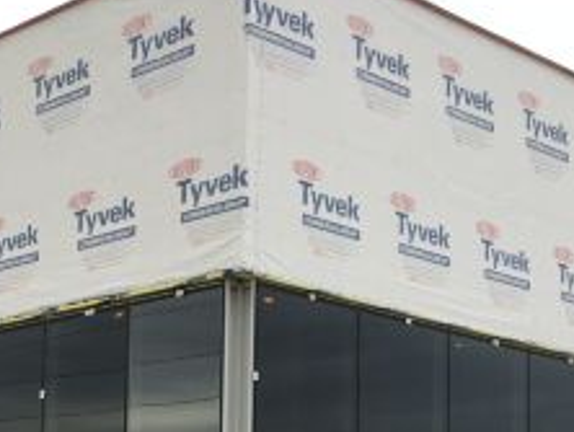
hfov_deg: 21.9
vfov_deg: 16.3
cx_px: 53
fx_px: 1444
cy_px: 528
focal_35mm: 87
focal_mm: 4.15
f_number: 2.2
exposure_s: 1/139
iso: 25
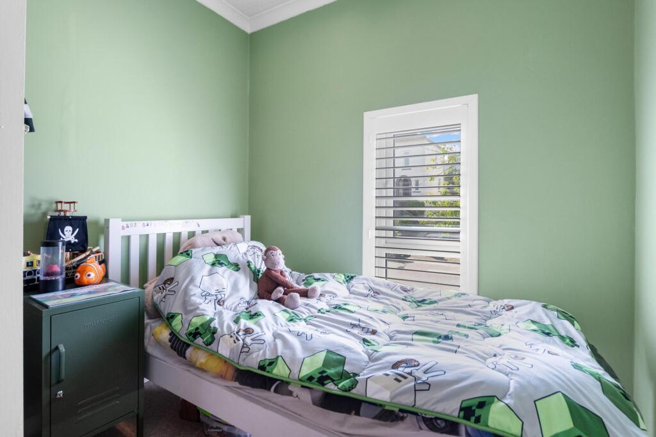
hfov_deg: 96.7
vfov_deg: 73.8
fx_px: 292
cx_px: 328
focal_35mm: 16
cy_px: 218
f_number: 7.1
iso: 640
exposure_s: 1/30
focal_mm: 16
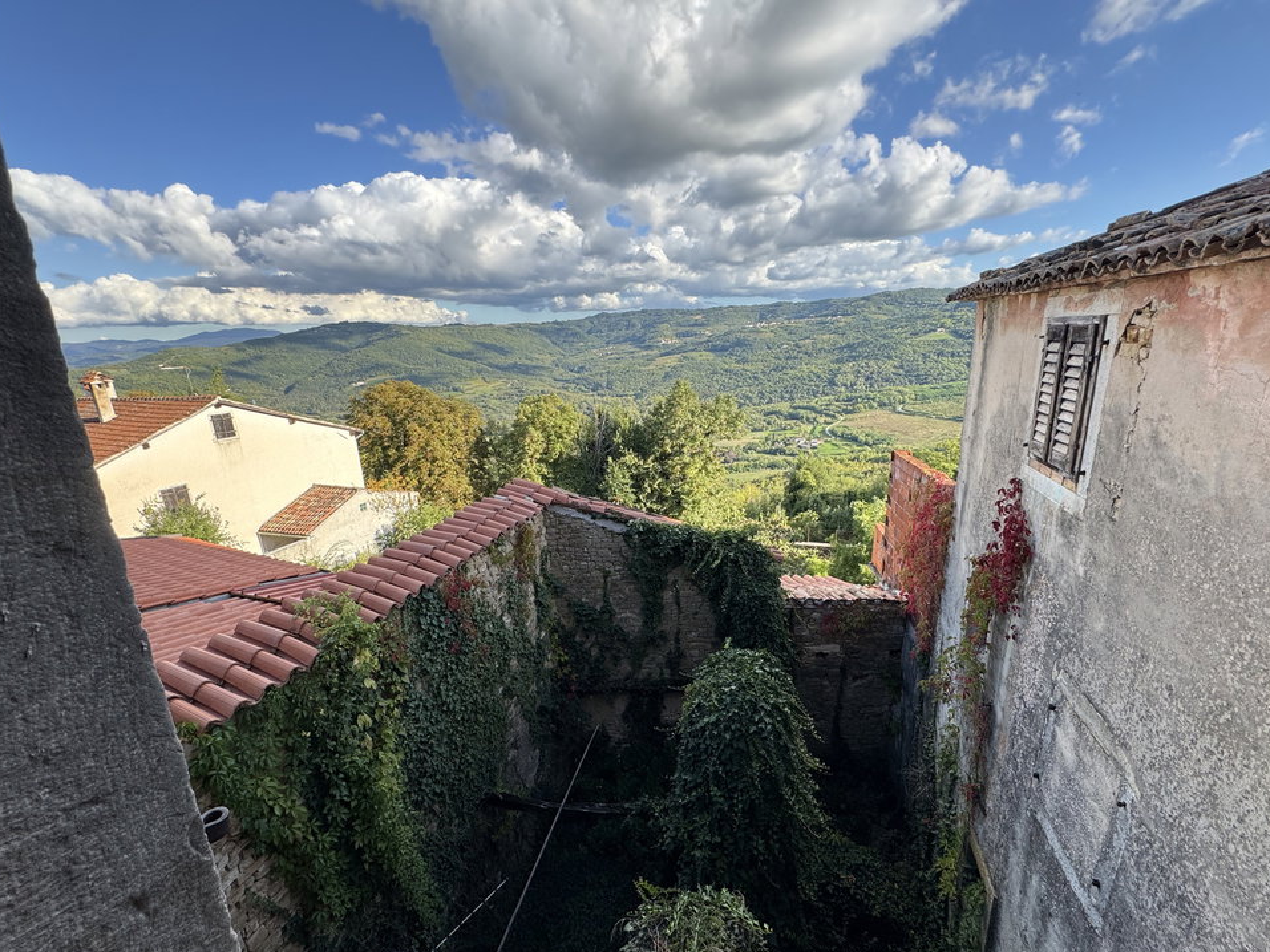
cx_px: 626
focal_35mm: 15
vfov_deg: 81.7
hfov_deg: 98.2
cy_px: 499
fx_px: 550
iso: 40
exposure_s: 1/451
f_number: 2.2
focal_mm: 2.22
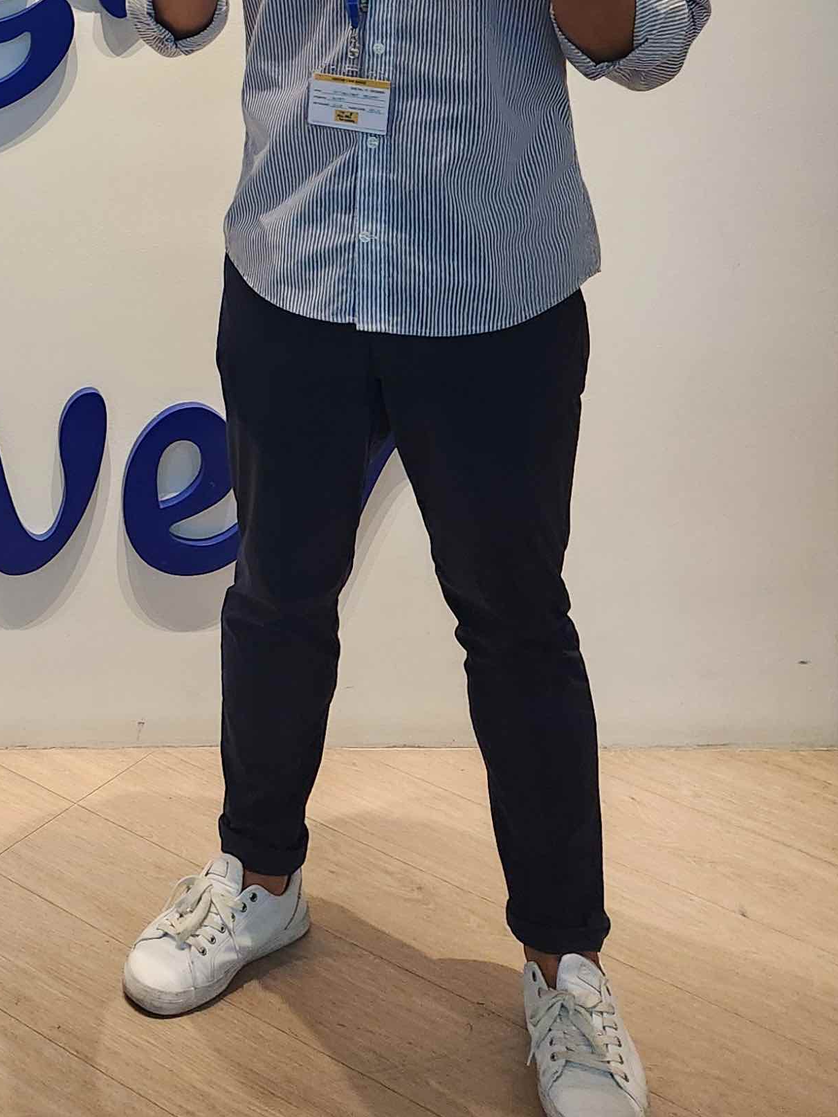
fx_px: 1839
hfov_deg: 23.2
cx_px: -199
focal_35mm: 57
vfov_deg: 29.6
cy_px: -178
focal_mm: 5.4
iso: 400
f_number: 1.8
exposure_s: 1/120
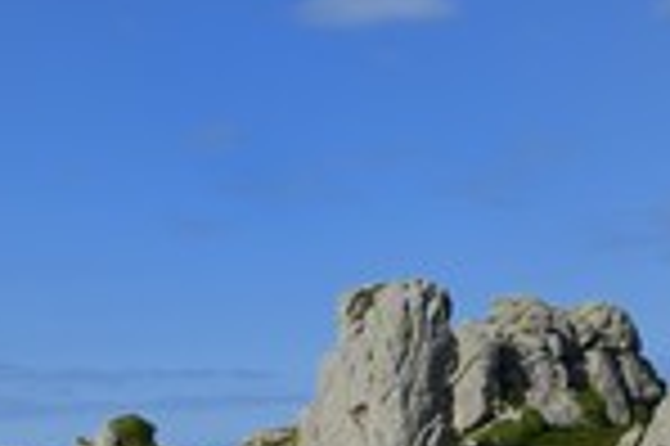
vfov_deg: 11.9
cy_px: 527
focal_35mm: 113
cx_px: -243
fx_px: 2101
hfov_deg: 16.9
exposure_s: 1/160
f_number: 18
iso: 200
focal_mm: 40
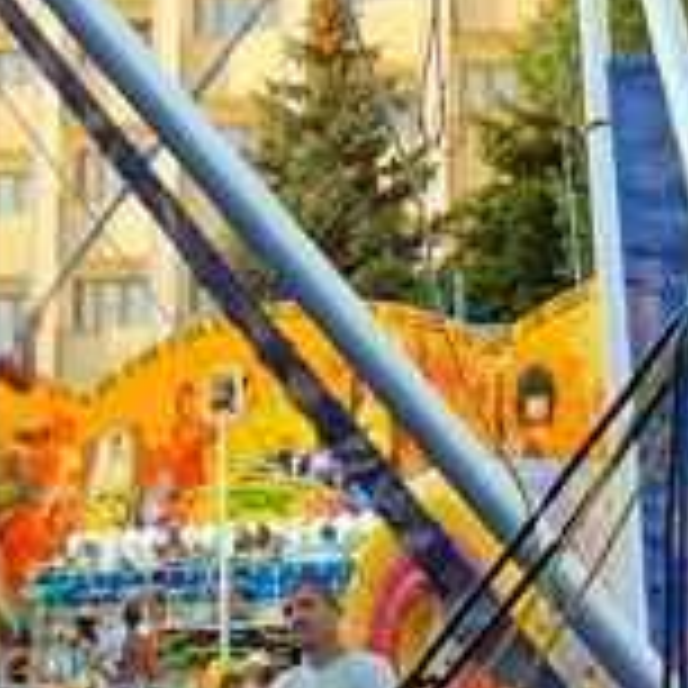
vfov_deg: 13.1
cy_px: 558
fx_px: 2991
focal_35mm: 133
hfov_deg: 13.0
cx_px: 661
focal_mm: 6
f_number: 3.2
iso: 100
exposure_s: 1/100
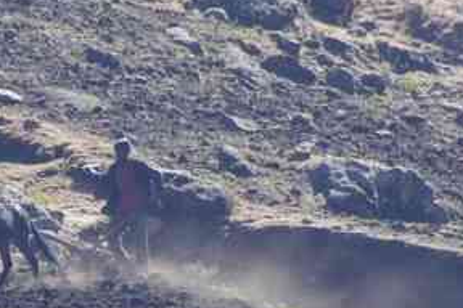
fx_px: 16744
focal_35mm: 1302
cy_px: 191
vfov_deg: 1.1
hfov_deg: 1.6
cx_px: -1
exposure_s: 1/320
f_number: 10
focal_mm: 250
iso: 1600
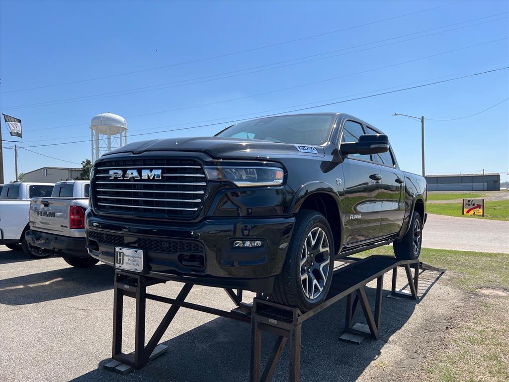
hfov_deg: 67.3
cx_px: 254
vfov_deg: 53.1
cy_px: 191
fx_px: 382
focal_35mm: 26
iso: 50
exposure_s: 1/4115
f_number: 1.5
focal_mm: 5.7
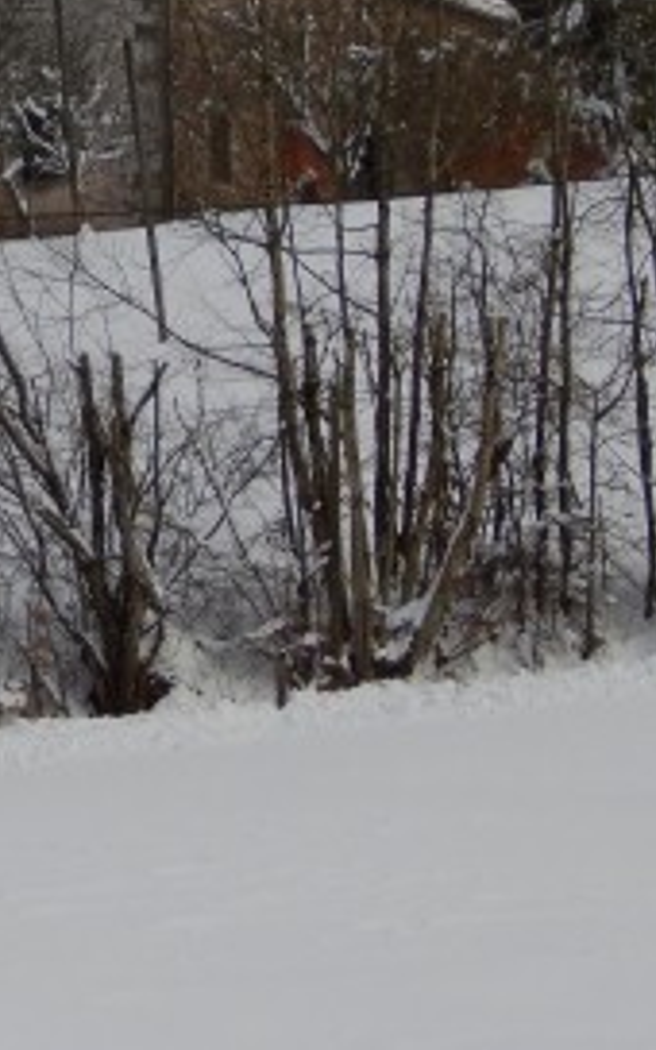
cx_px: -197
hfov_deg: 3.7
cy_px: 313
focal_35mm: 354
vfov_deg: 5.9
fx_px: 10126
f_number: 4.9
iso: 125
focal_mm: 25.3
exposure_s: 1/400
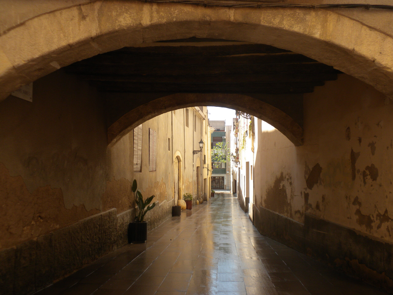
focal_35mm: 37
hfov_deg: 50.1
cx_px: 196
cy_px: 148
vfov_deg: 38.7
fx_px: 420
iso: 64
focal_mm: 6.6
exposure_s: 1/267
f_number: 3.5
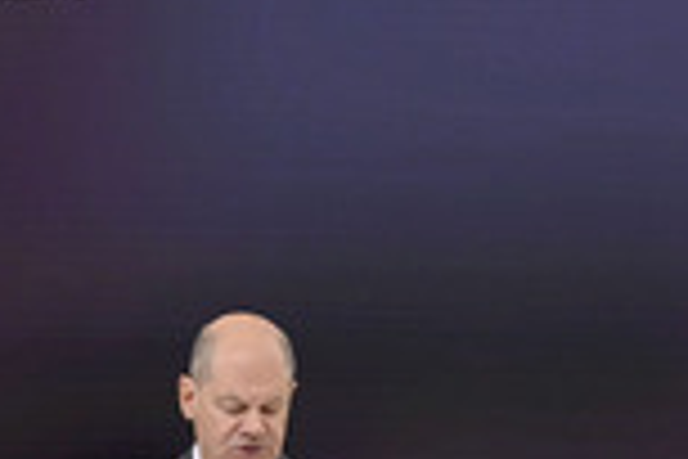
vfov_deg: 5.4
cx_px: 209
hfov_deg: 8.1
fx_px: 4854
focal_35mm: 254
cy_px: 184
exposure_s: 1/1000
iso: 400
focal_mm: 86
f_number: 5.6
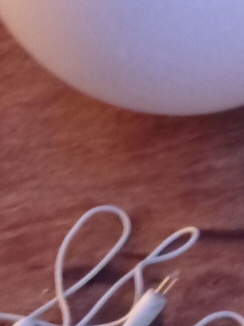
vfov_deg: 11.6
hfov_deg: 8.5
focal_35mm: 171
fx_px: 1610
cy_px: 131
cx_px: 348
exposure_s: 1/14.3
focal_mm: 4.74
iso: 1065
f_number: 1.79
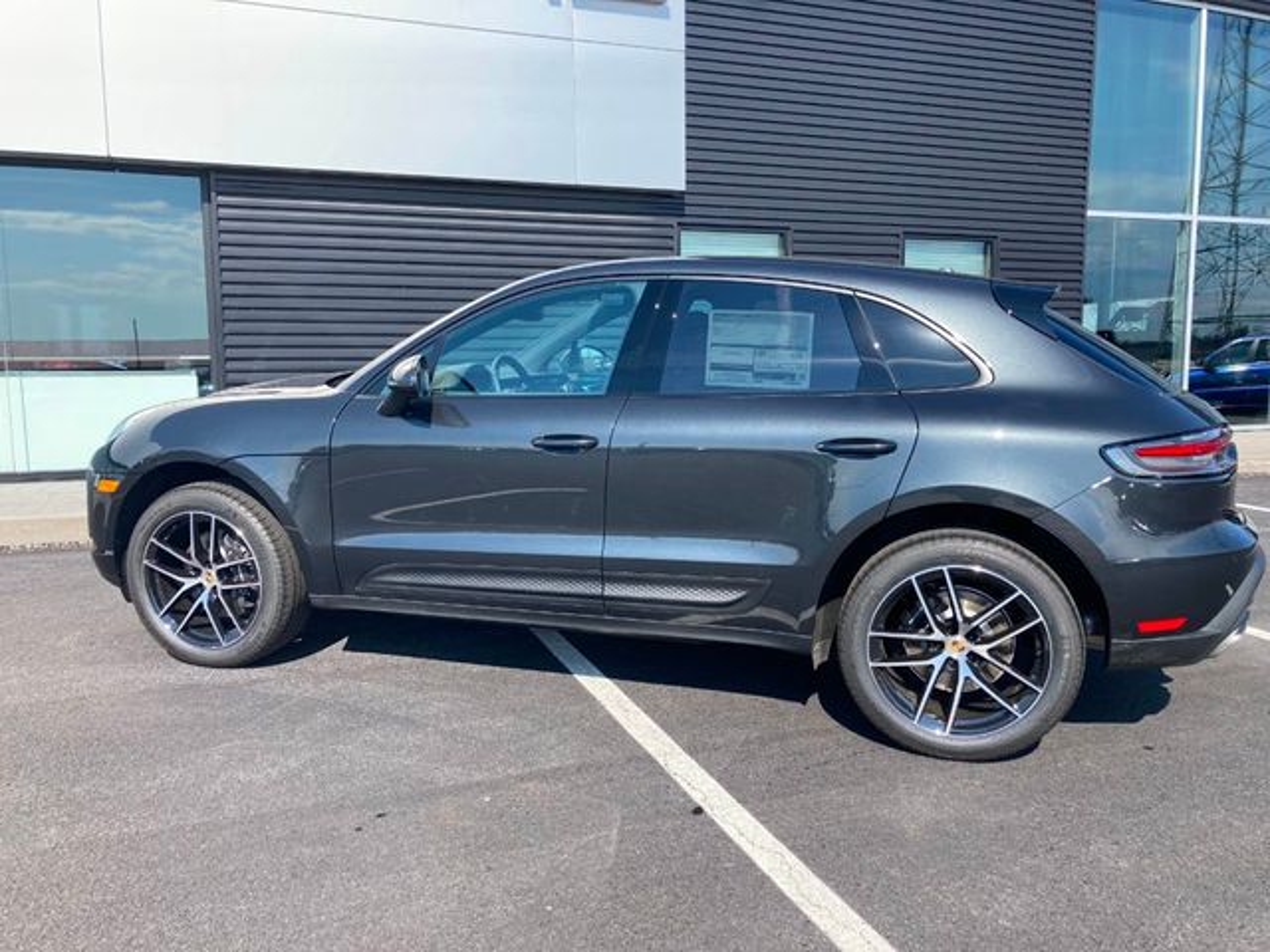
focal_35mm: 28
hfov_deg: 63.4
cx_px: 635
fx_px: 1027
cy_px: 476
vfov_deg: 49.7
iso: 20
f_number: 1.8
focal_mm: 3.99
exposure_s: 1/1000
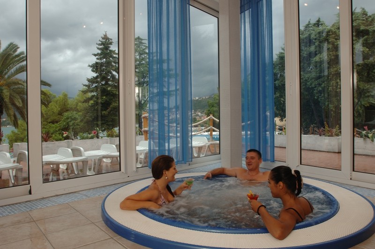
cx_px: 188
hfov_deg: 70.5
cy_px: 124
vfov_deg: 50.3
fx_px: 265
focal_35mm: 26
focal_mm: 17
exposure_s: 1/15
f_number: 14
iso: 200
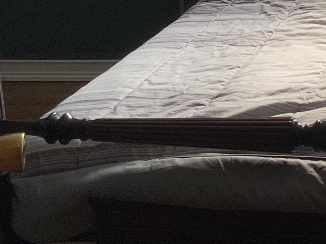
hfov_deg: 18.8
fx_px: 904
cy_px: -83
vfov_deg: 14.7
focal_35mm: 96
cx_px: 435
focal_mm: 3.3
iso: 40
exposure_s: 1/100
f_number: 2.4
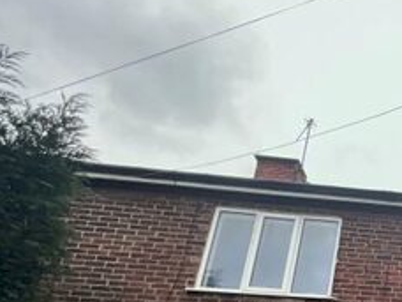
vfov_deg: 29.6
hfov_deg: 30.0
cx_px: 585
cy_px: 382
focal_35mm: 40
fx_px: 465
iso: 32
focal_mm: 1.57
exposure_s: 1/183
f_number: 1.8
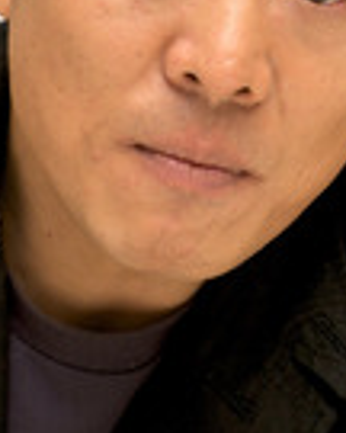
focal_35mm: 346
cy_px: 186
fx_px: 4429
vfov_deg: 5.6
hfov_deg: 4.5
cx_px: 277
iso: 400
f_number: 8
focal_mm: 125
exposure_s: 1/100
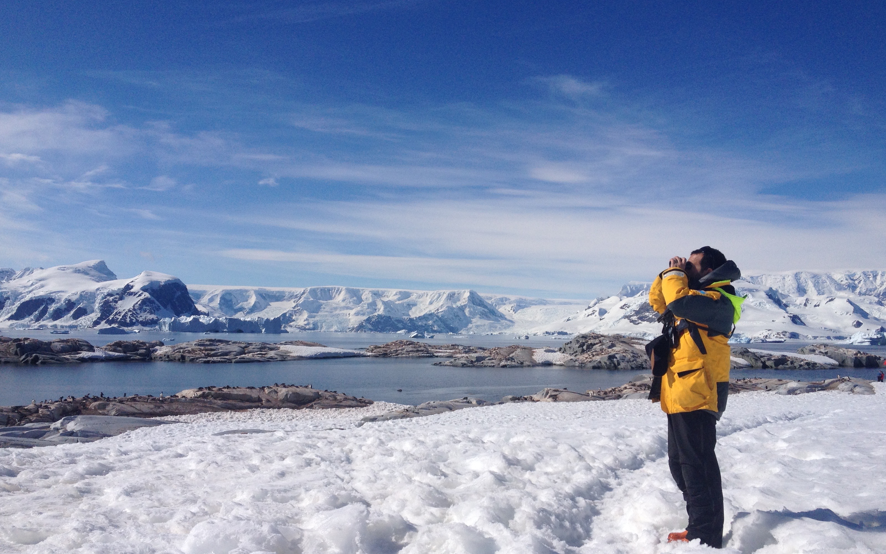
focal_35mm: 38
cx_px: 444
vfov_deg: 33.5
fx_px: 918
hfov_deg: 51.5
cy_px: 313
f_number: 2.4
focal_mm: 4.28
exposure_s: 1/6944
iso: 50
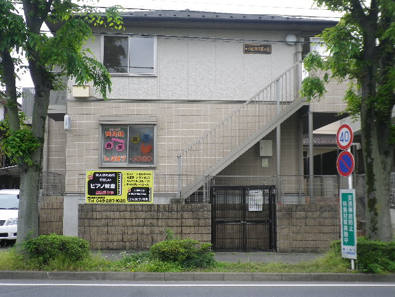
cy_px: 148
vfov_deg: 30.9
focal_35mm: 47
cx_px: 198
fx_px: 536
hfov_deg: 40.4
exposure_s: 1/125
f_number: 4.6
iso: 80
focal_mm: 8.46
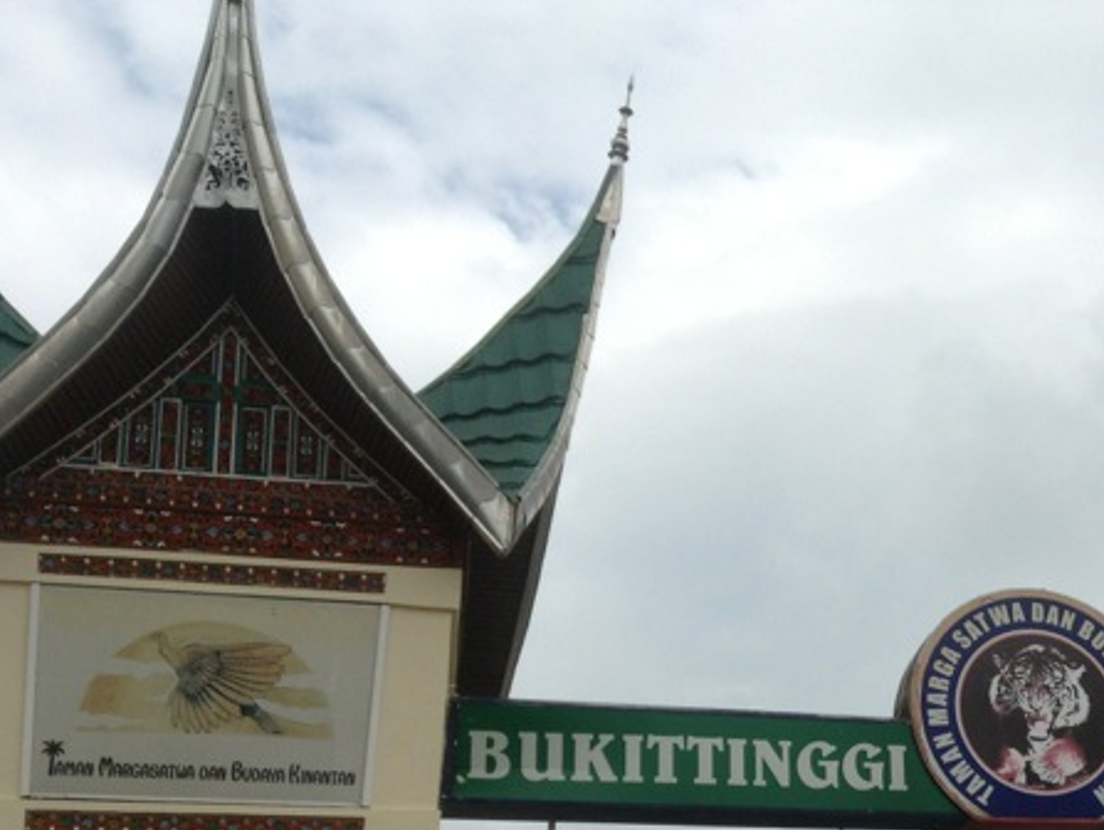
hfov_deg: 31.6
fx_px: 1883
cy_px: 724
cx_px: 924
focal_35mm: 59
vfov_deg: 24.2
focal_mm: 3.3
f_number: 2.4
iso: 32
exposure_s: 1/1287
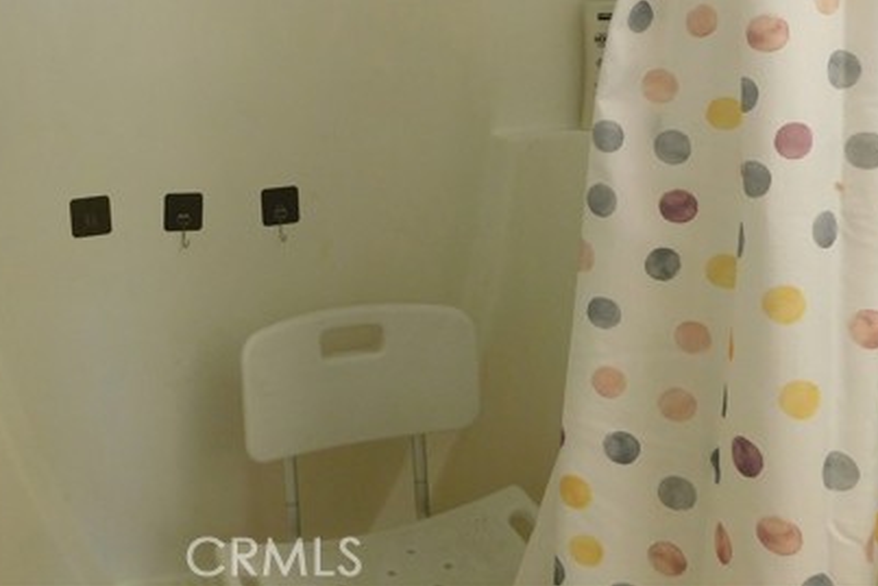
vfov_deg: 33.4
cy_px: 65
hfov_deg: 48.6
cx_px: 211
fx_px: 927
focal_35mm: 38
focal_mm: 4
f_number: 3
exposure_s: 1/30
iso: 220
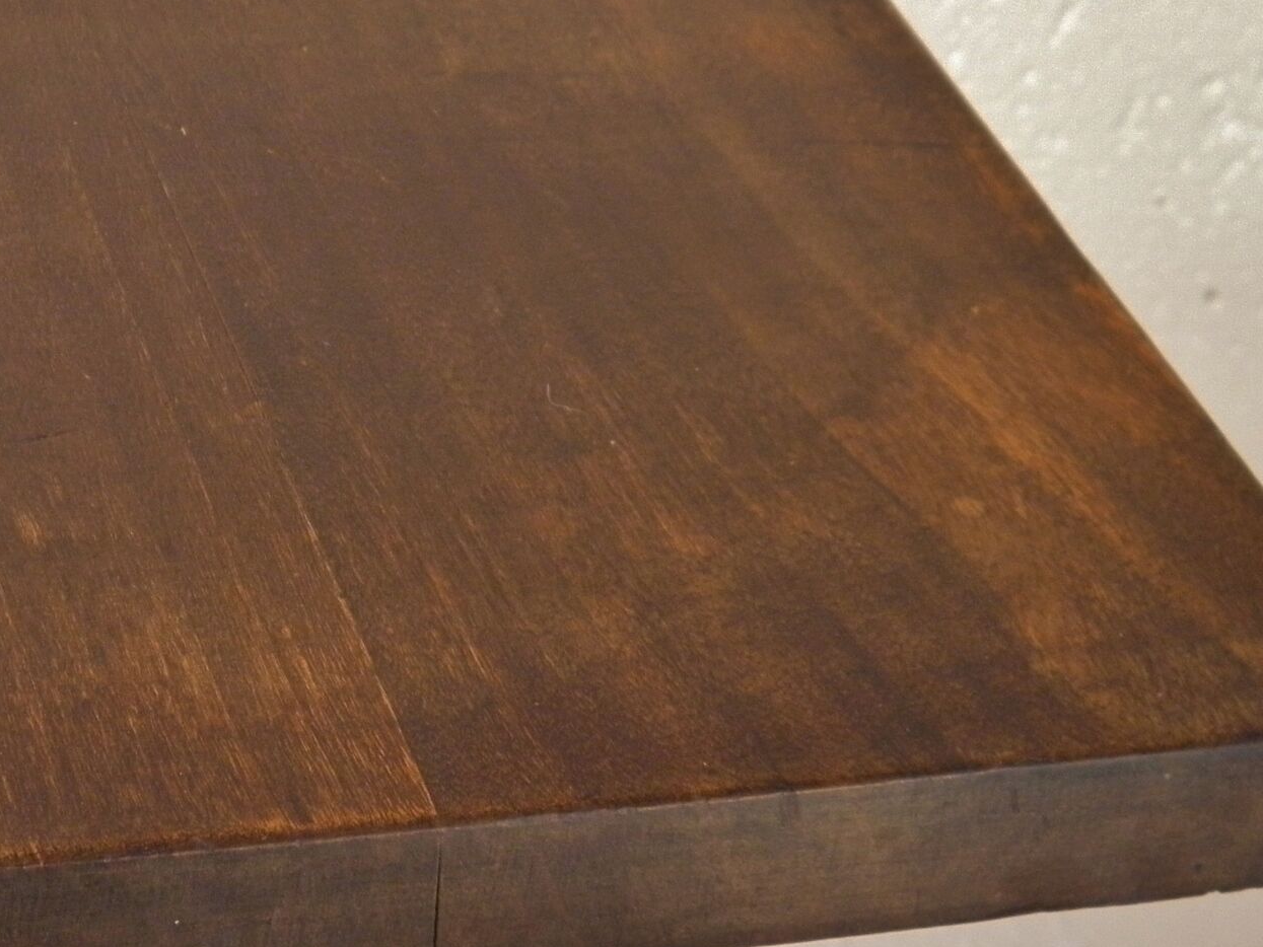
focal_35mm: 111
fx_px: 4050
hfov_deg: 17.6
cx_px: 257
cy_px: 470
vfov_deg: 13.3
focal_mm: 9.7
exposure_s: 1/20
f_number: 4.1
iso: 200
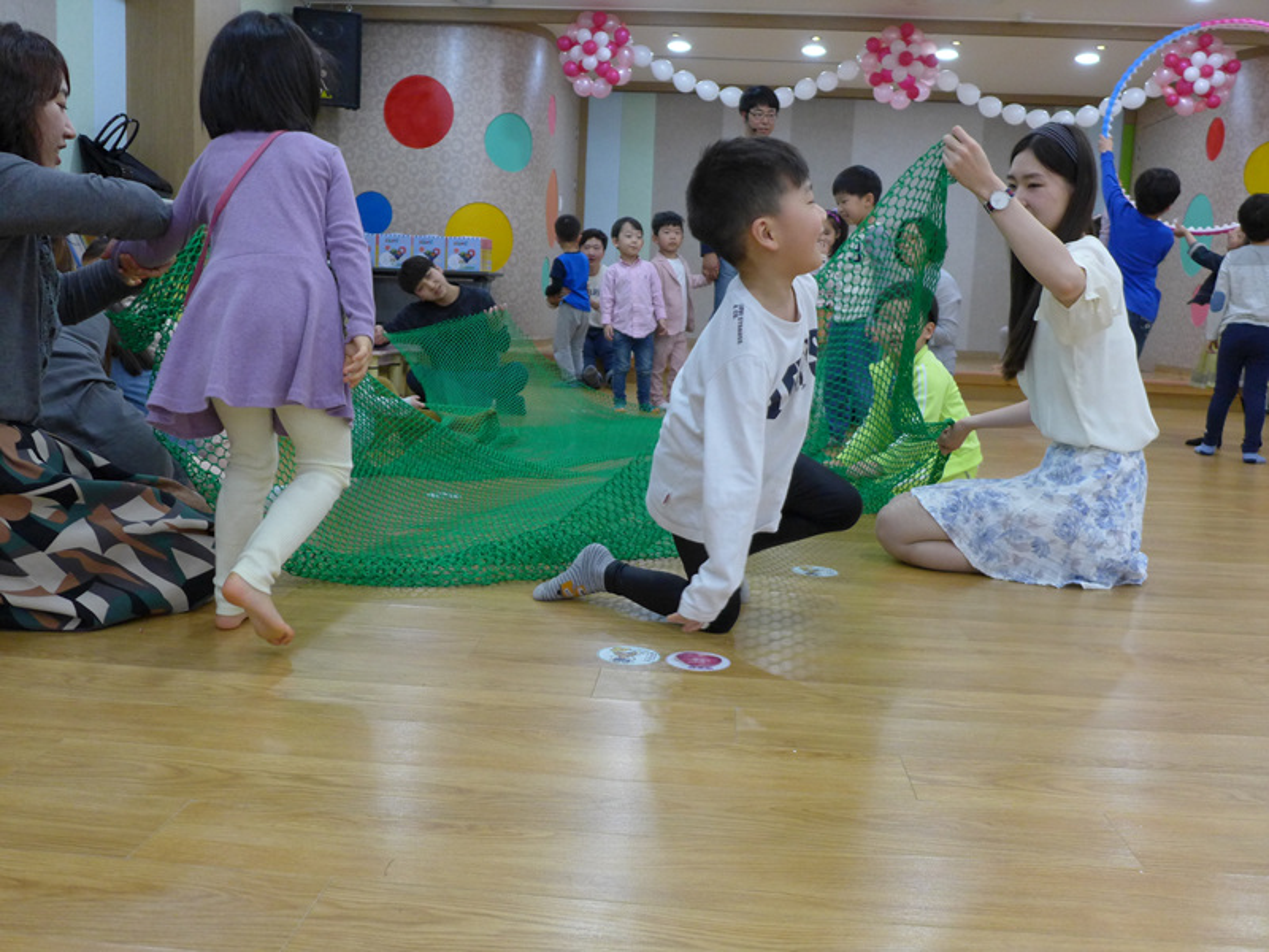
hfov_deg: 56.8
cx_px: 634
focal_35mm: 32
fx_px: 1173
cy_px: 476
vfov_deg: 44.2
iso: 400
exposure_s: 1/250
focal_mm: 6.3
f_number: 1.6
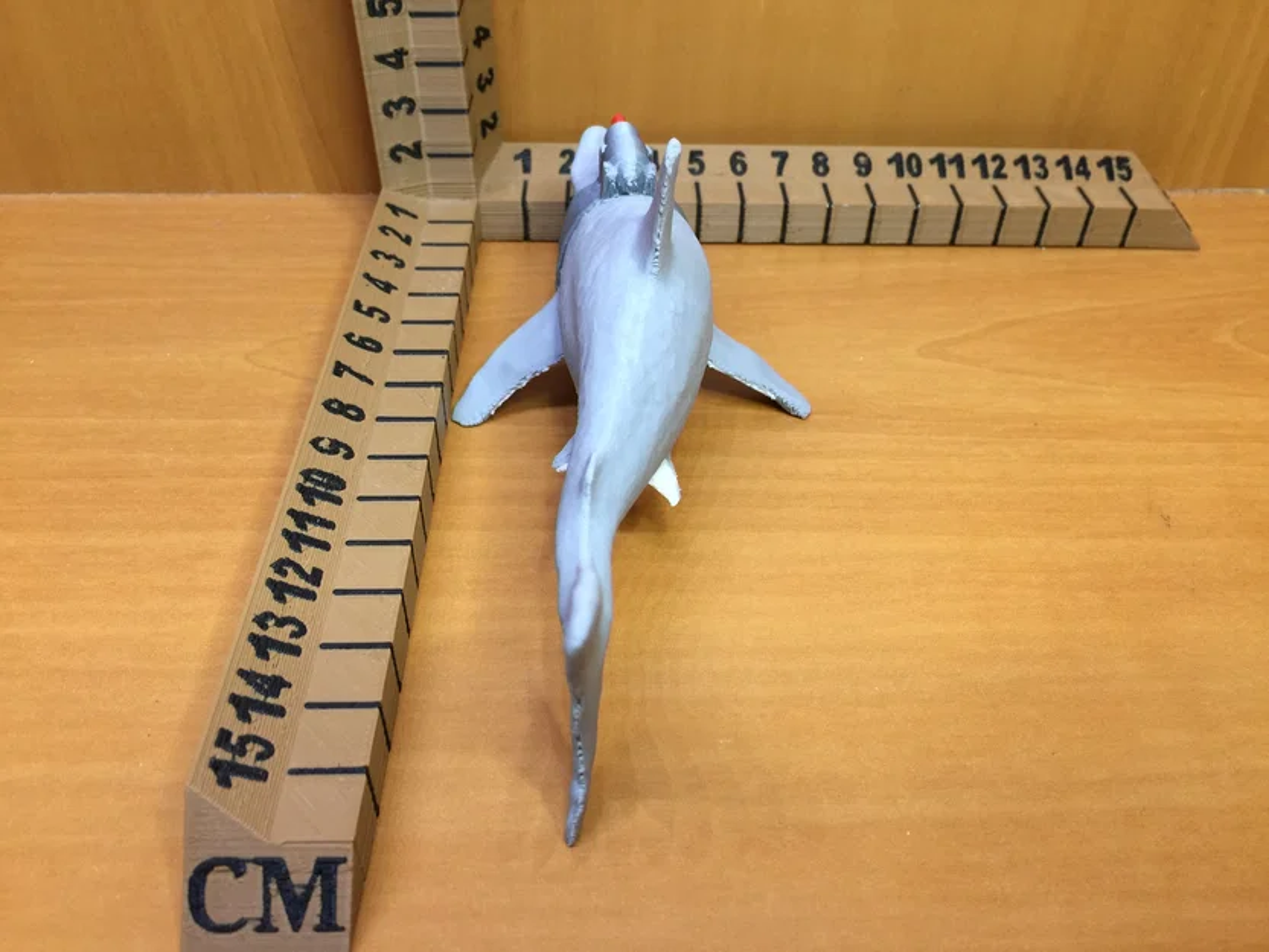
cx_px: 634
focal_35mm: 29
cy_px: 476
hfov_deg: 61.7
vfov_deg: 48.2
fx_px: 1063
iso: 50
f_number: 2.2
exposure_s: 1/15
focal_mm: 4.15
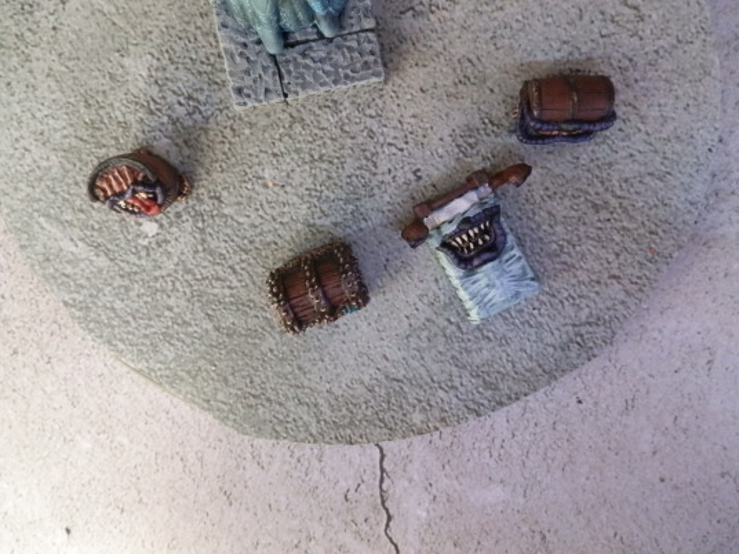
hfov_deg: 63.4
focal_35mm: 28
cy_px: 277
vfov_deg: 49.7
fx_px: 598
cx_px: 370
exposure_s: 1/60
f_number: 3.1
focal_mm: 5
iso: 400
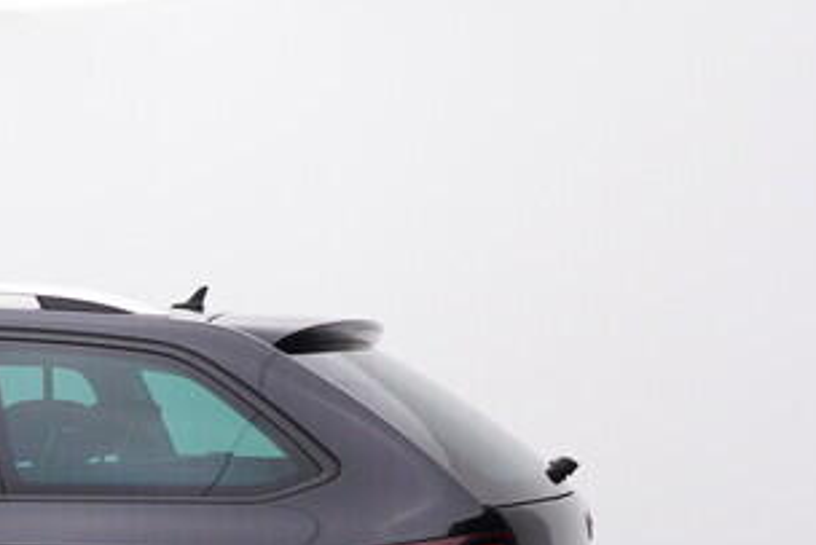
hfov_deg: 22.7
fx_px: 1716
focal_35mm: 76
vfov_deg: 17.1
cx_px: -346
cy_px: 674
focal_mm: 15
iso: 200
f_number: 5
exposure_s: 1/80
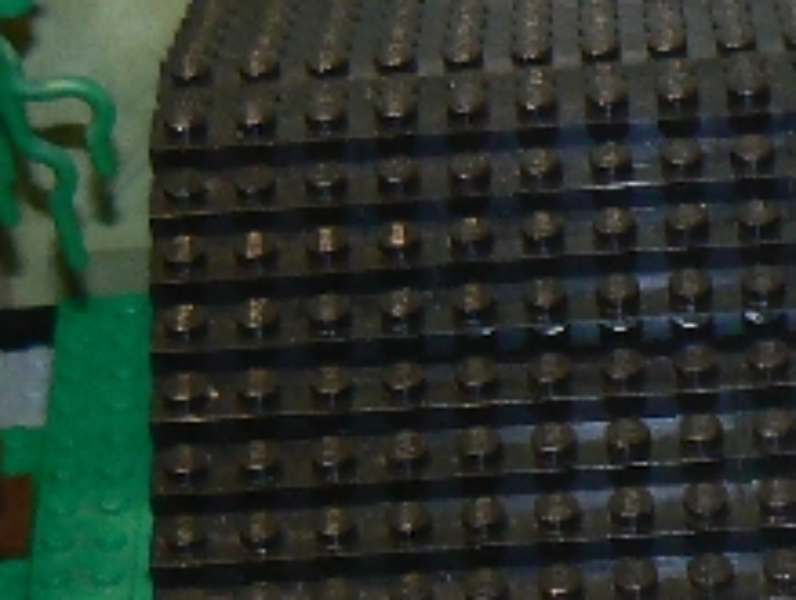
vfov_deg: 8.8
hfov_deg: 11.6
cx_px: 847
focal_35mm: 168
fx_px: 3870
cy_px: 582
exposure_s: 1/30
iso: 100
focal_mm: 6
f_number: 2.8
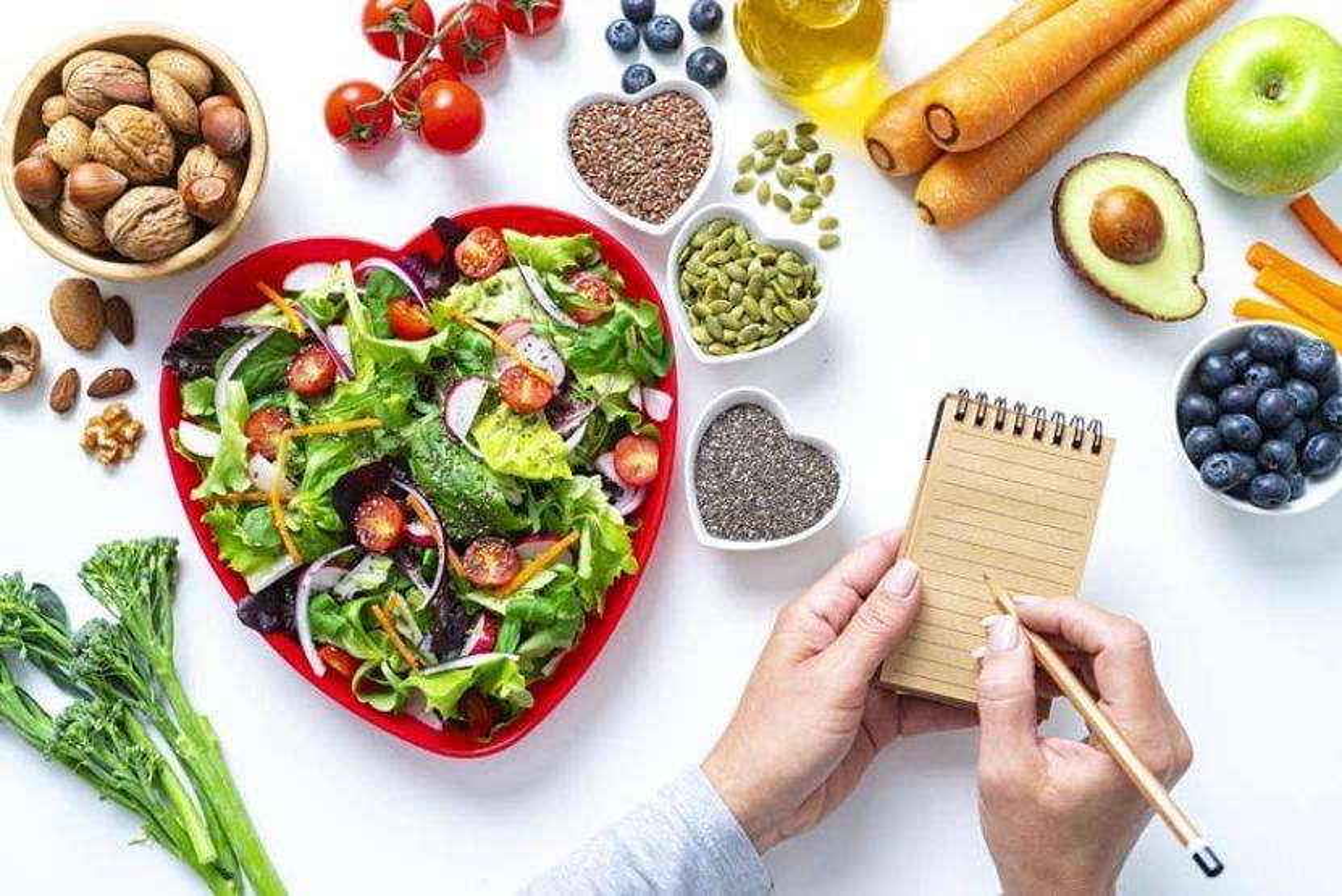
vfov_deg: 33.4
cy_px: 448
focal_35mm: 40
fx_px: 1492
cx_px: 671
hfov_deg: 48.4
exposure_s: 1/100
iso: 100
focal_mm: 40
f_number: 4.5
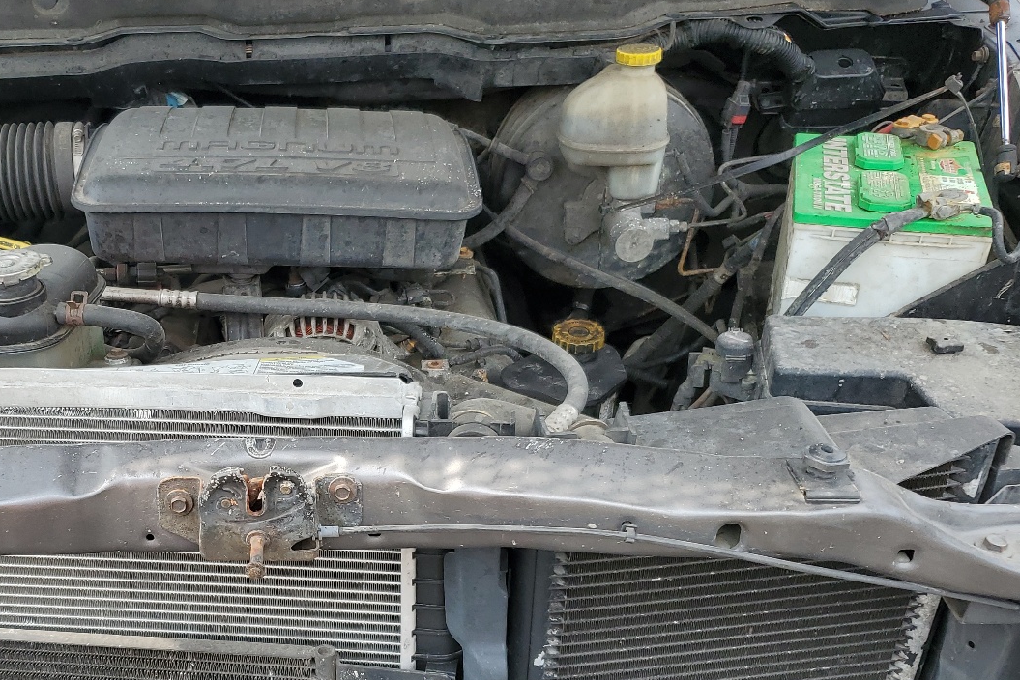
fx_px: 1162
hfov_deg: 45.9
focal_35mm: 41
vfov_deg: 32.3
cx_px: 265
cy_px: 467
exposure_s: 1/833
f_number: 1.5
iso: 50
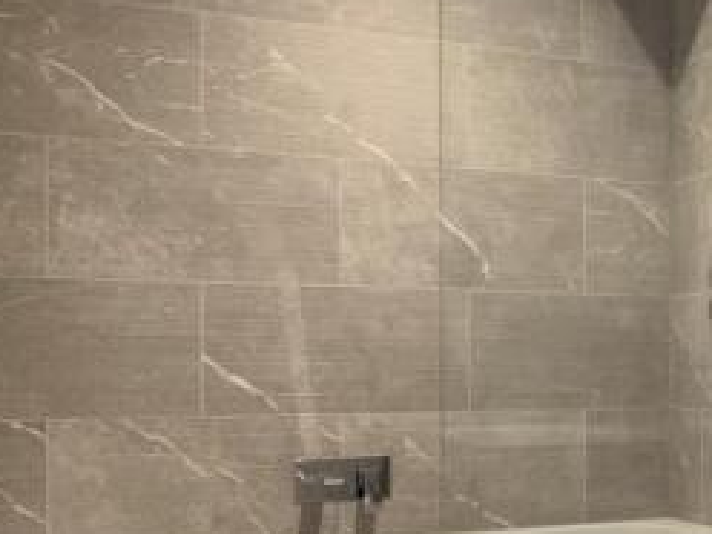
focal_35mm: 61
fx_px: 1255
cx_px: 771
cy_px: 372
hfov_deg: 28.9
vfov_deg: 23.9
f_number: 1.8
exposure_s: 1/50
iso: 250
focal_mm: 4.25
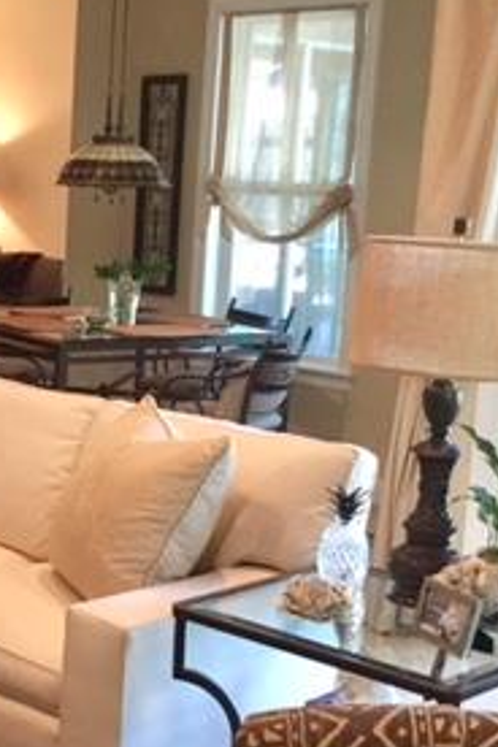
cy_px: 444
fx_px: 1452
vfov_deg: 28.8
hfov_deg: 18.5
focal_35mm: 70
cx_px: -81
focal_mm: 4.15
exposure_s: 1/15
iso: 125
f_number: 2.2
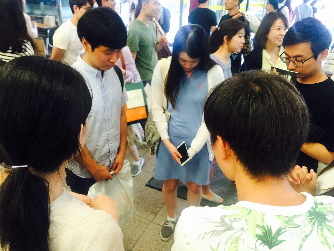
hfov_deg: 61.7
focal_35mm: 29
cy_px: 126
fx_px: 280
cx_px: 167
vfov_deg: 48.2
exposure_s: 1/15
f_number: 2.2
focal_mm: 4.15
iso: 125
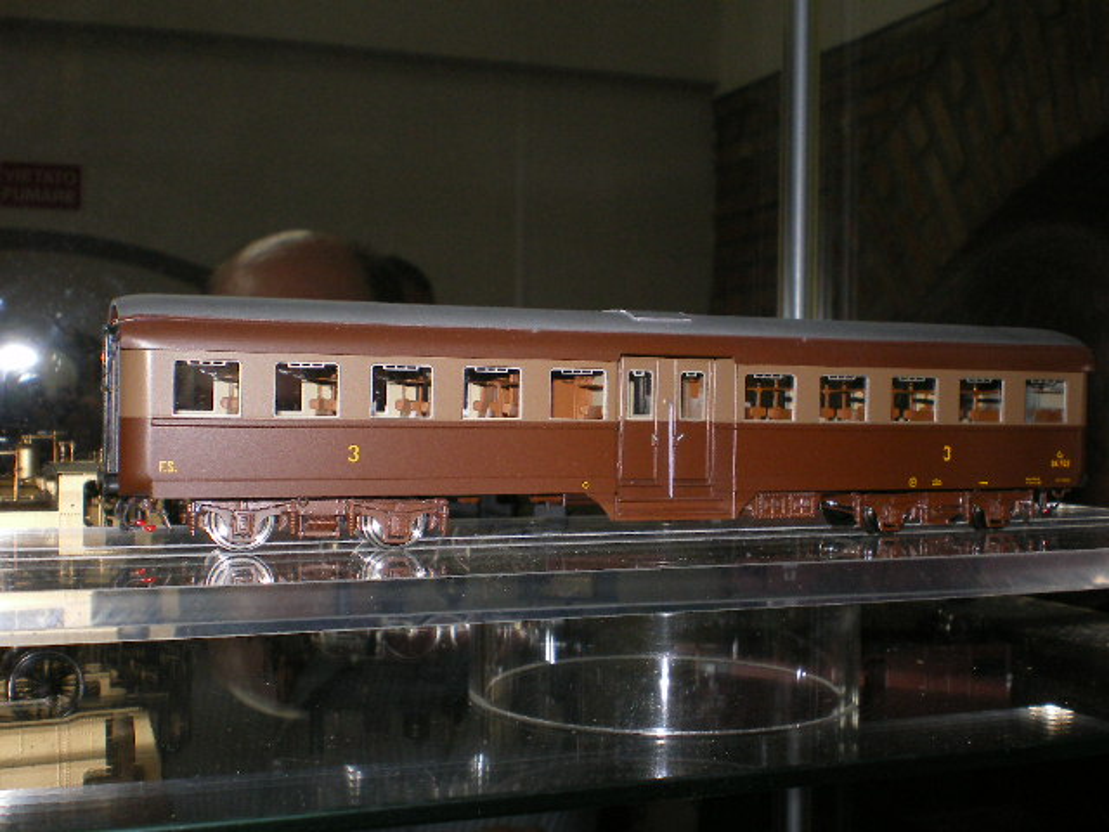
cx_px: 554
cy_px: 416
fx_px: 1410
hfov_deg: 42.9
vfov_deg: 32.9
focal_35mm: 44
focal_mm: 7.4
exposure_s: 1/30
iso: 200
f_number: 4.9
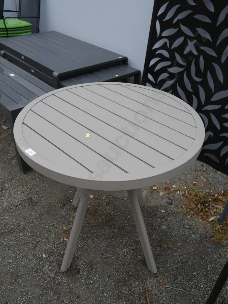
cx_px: 114
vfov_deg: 59.9
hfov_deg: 46.8
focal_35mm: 30
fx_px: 263
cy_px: 152
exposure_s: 1/160
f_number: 4.5
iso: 200
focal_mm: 15
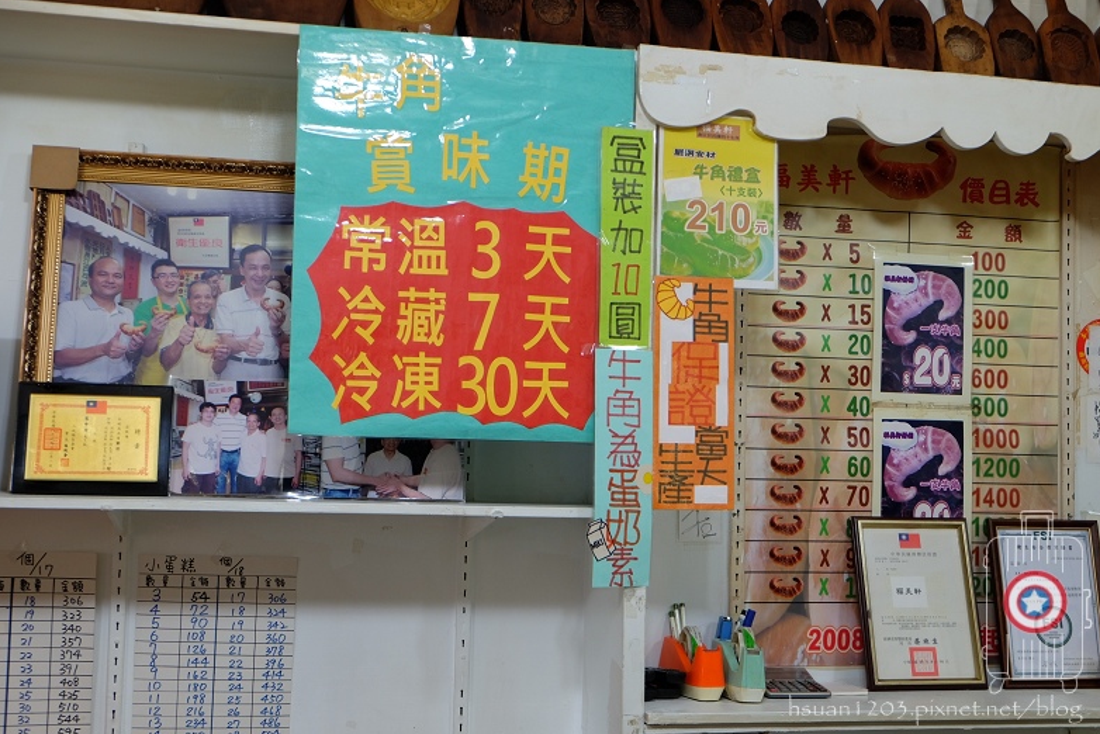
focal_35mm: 46
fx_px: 1406
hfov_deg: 42.7
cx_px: 560
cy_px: 366
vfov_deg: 29.3
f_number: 3.6
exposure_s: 1/27
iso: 200
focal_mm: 30.2
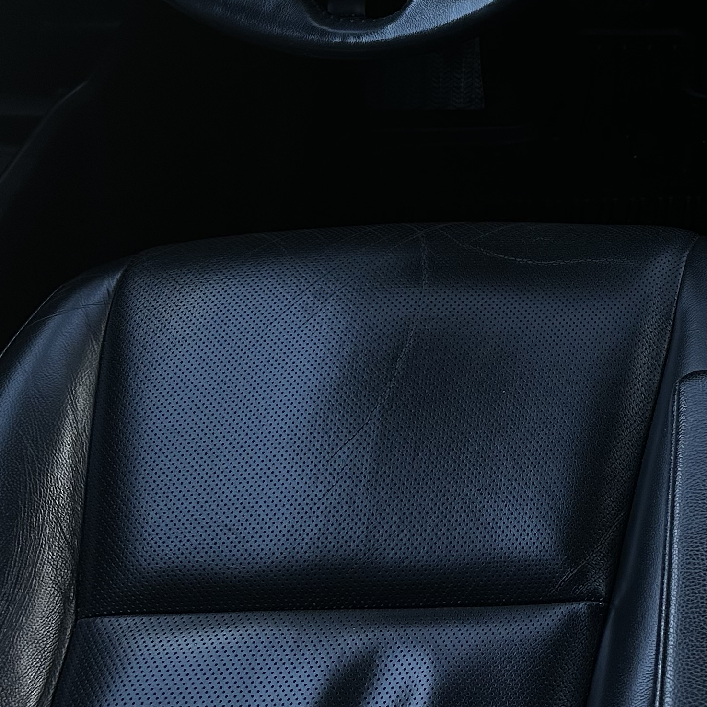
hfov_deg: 24.9
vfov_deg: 28.2
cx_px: 963
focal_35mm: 58
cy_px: 45
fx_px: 1340
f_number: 1.78
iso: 200
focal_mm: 6.86
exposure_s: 1/121
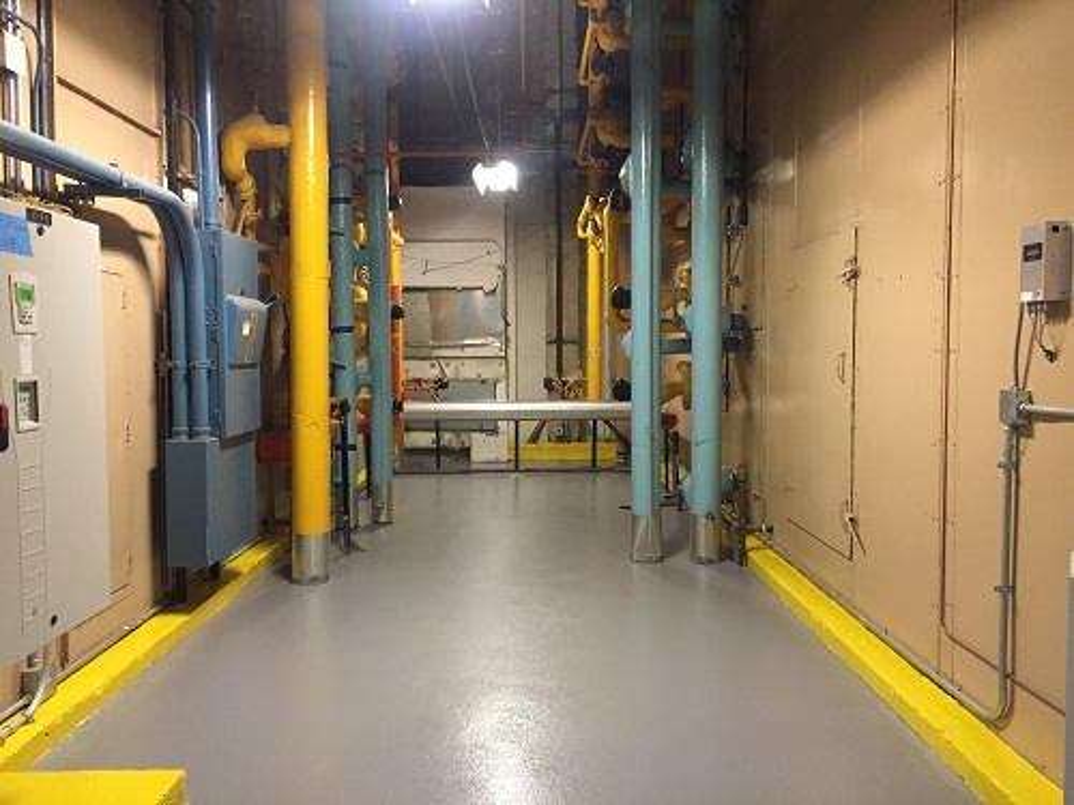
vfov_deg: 48.2
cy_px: 402
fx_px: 900
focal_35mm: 29
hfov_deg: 61.7
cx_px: 537
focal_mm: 4.15
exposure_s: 1/15
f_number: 2.2
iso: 250
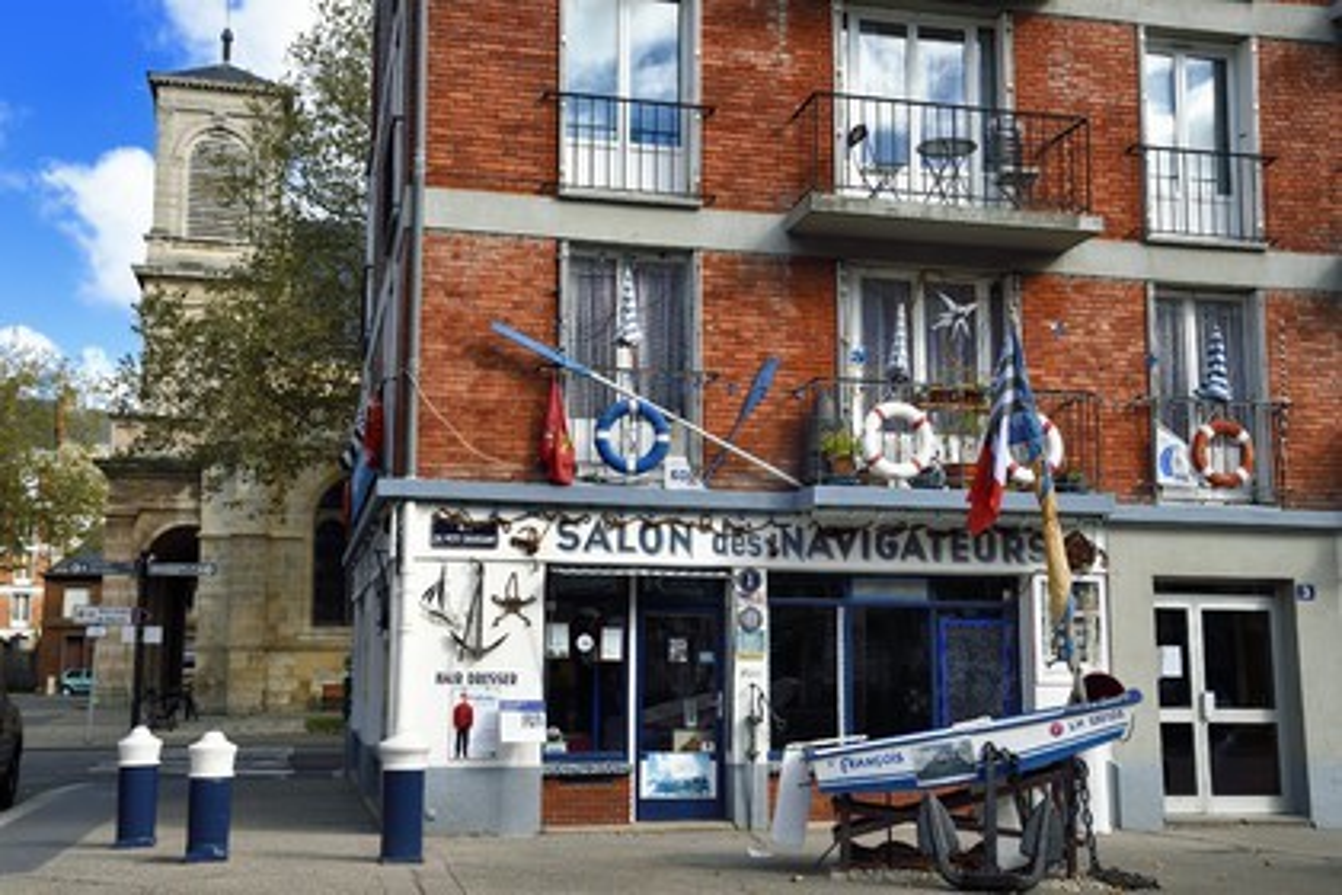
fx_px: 1491
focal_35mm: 40
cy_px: 448
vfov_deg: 33.4
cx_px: 671
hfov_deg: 48.5
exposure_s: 1/320
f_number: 8
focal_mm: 40
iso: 200
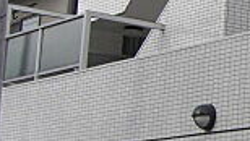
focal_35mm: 172
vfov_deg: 7.0
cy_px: -26
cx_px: 502
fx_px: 1141
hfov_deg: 11.3
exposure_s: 1/320
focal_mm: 7.9
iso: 80
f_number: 4
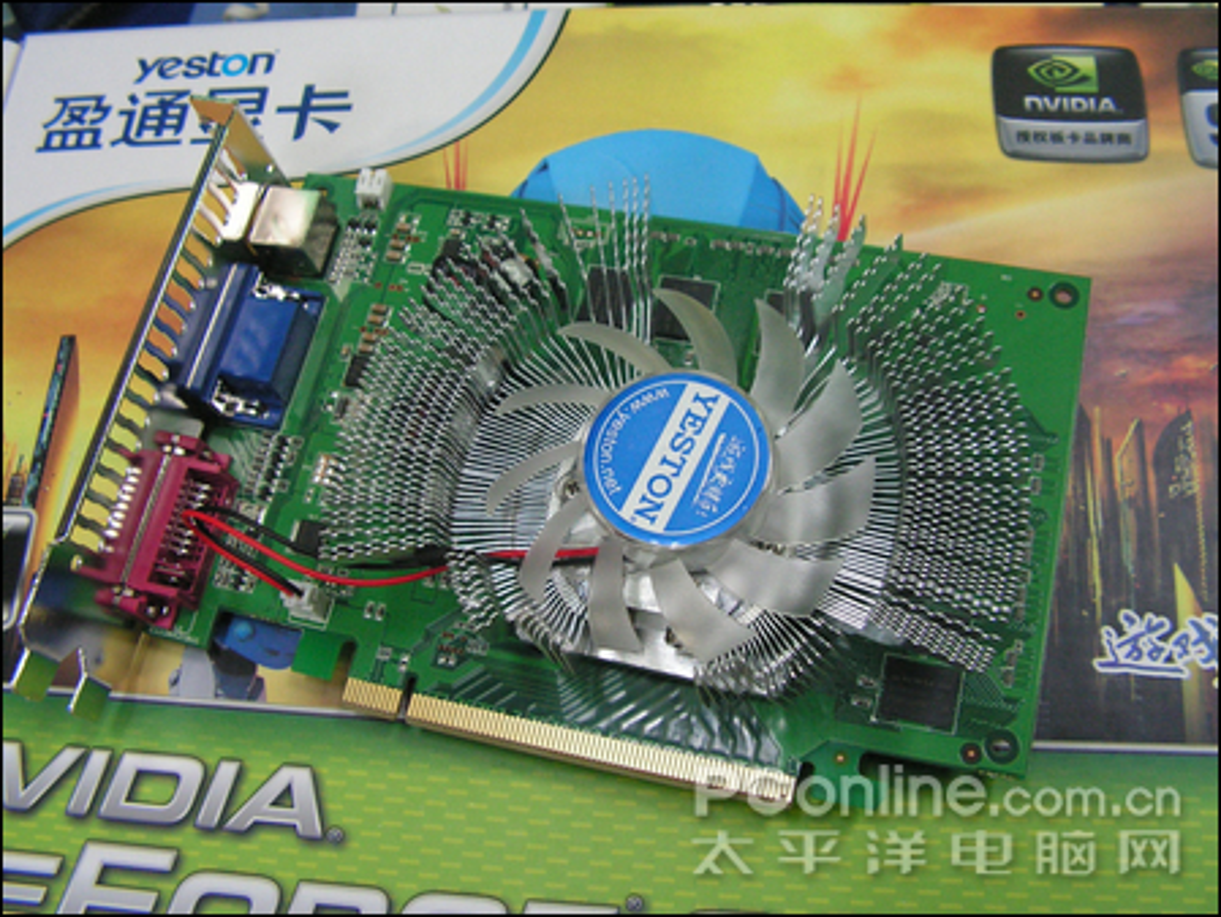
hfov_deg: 51.3
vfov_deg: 39.7
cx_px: 610
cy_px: 458
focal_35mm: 36
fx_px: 1270
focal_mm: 6
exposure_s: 1/25
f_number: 3.2
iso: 200
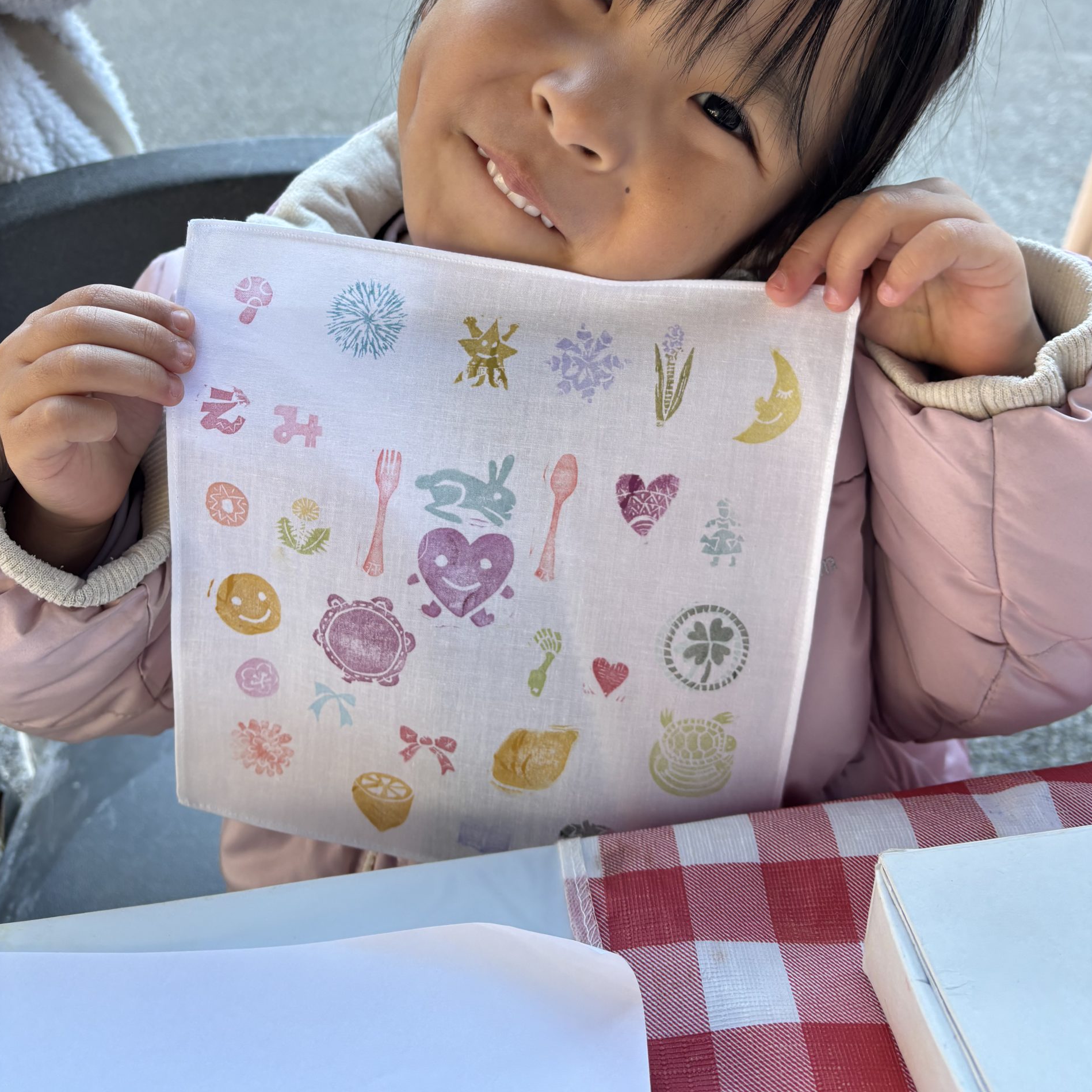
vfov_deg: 51.7
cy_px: 374
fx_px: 1106
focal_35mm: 31
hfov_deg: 52.5
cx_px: 548
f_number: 1.6
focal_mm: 5.96
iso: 100
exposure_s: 1/121
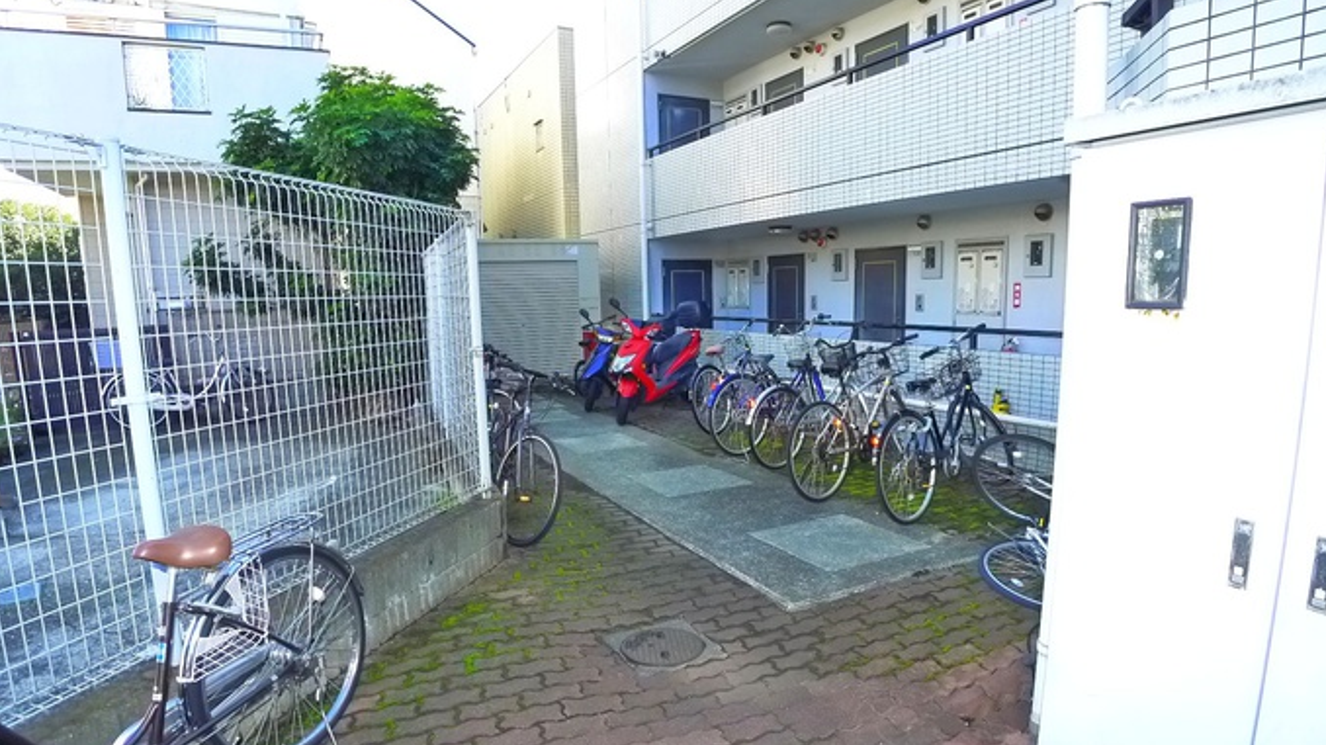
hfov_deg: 69.9
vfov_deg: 42.8
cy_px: 425
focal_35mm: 27
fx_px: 949
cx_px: 677
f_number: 2.8
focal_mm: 5.1
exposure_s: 1/125
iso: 400
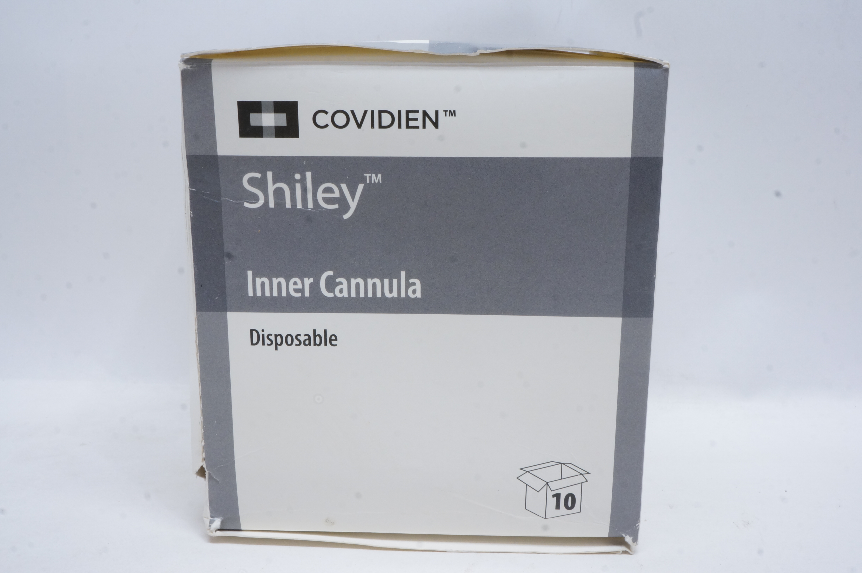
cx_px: 431
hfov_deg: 51.3
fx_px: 897
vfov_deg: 35.4
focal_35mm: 38
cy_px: 286
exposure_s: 1/6
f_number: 20
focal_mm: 25
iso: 800
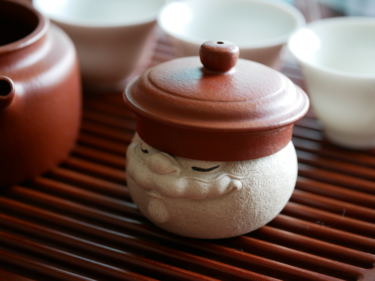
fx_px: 975
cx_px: 188
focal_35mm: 90
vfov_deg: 16.4
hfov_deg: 21.8
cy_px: 140
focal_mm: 45
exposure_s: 1/125
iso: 200
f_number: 2.8
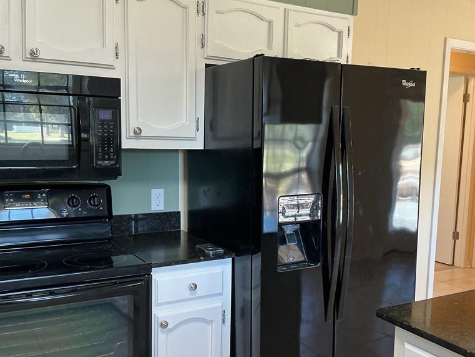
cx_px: 263
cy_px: 198
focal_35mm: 39
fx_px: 535
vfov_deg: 36.8
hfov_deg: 47.8
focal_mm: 3
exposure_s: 1/60
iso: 80
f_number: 1.8
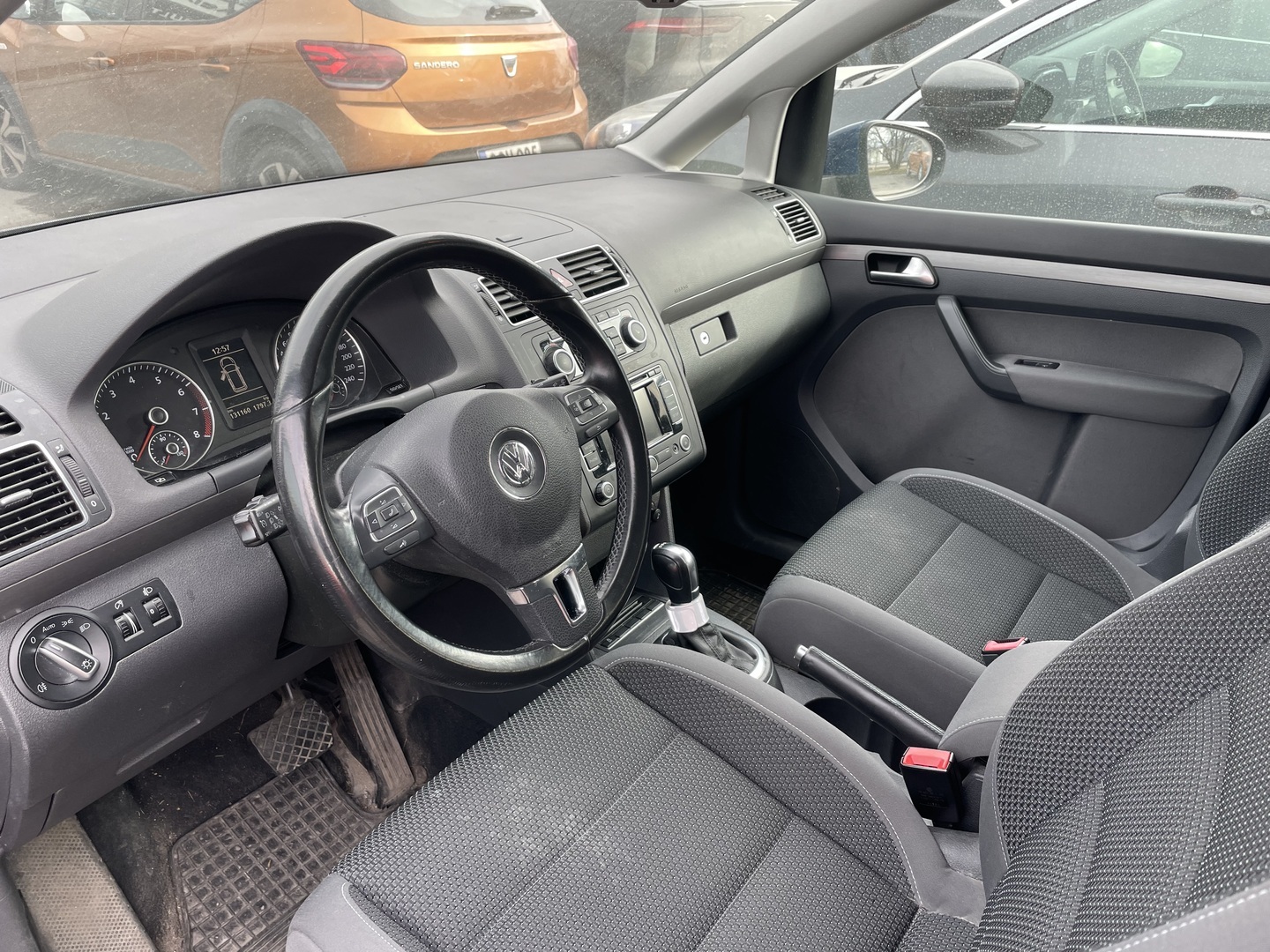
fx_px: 954
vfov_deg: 53.1
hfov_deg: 67.3
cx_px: 635
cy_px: 476
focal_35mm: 26
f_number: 1.6
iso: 32
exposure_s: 1/130
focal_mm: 4.2
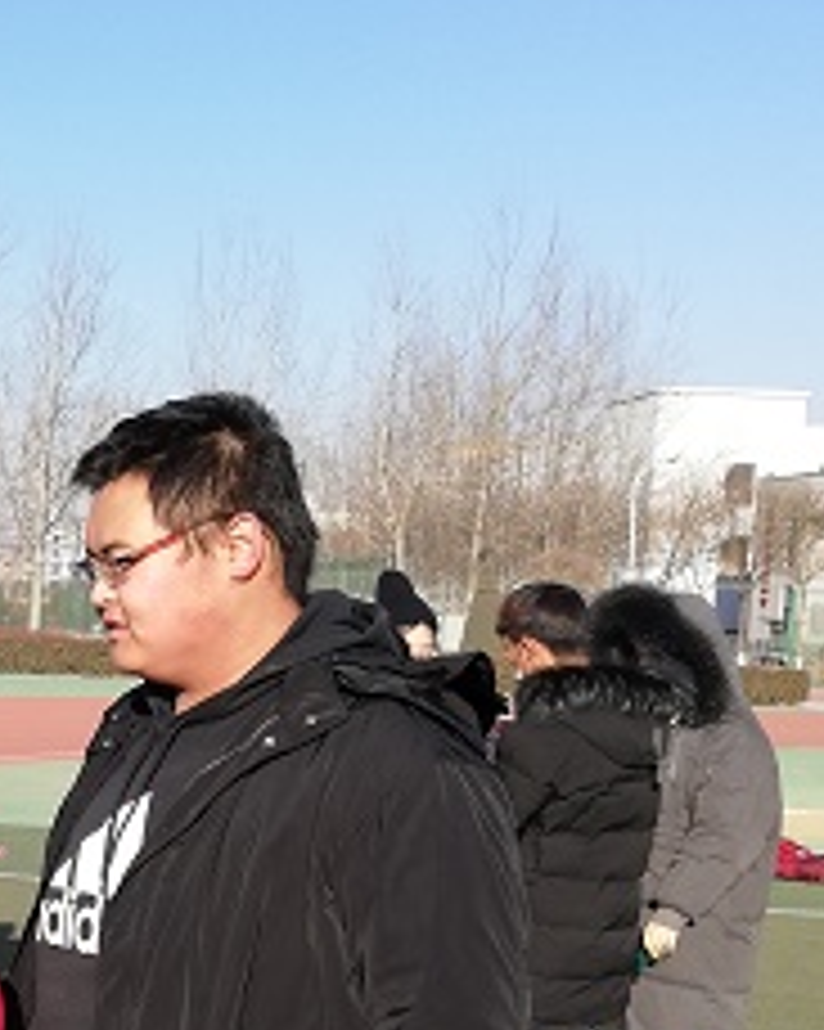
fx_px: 2166
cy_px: 733
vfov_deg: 26.5
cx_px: -347
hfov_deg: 19.3
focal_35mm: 71
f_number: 2.2
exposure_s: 1/616
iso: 50
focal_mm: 3.81
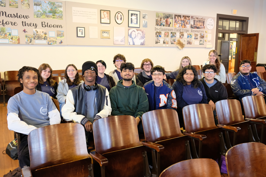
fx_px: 229
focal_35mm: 31
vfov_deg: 42.3
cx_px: 133
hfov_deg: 60.3
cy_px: 88
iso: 3200
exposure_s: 1/7.5
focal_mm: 20.5
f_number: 4
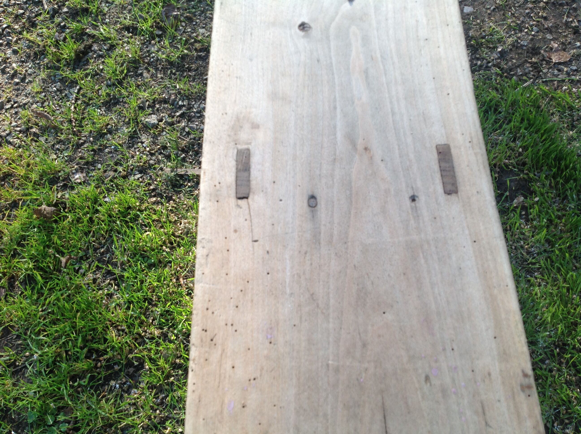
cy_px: 217
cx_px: 290
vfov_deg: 40.6
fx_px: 587
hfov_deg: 52.7
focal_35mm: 35
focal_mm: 4.28
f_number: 2.4
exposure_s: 1/369
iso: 50
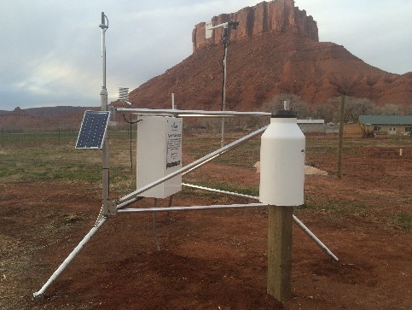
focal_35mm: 30
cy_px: 157
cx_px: 205
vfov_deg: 46.9
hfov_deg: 59.9
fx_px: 357
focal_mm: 4.15
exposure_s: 1/323
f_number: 2.2
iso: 32
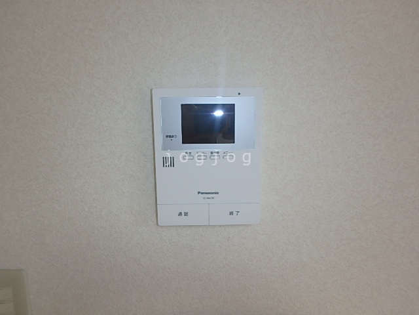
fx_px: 254
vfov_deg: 63.4
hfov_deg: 79.0
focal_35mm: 21
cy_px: 158
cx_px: 210
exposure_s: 1/40
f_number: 3.5
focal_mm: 3.7
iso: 160
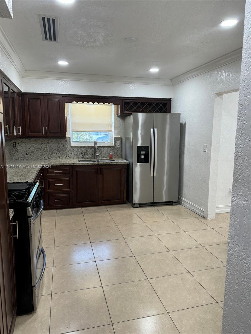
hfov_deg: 56.8
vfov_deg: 71.6
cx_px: 126
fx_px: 232
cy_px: 167
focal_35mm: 24
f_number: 1.78
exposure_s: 1/120
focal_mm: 6.76
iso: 125
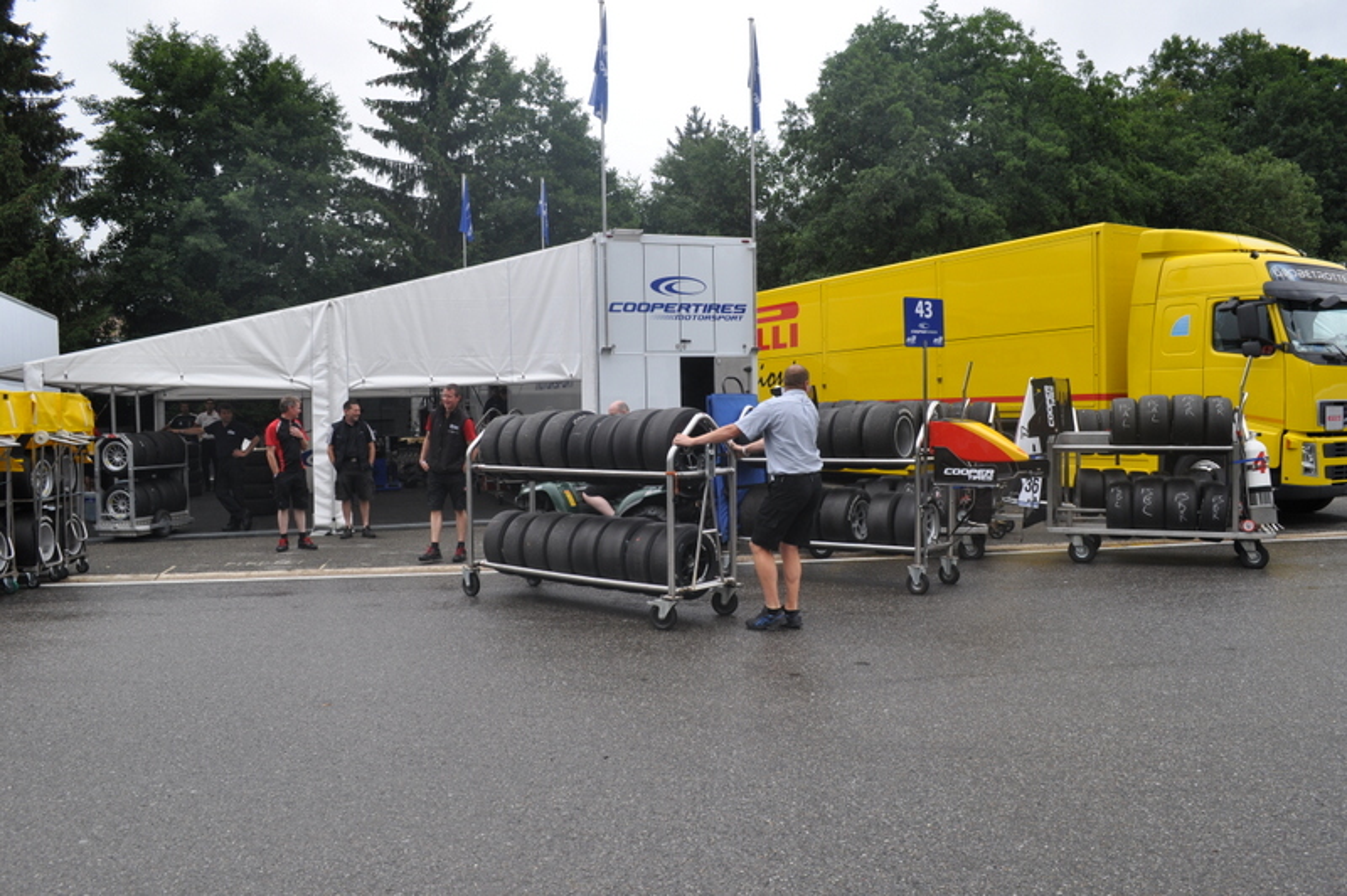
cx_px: 674
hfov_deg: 67.4
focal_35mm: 27
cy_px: 448
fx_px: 1009
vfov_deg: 47.9
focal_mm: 18
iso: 320
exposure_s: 1/320
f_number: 9
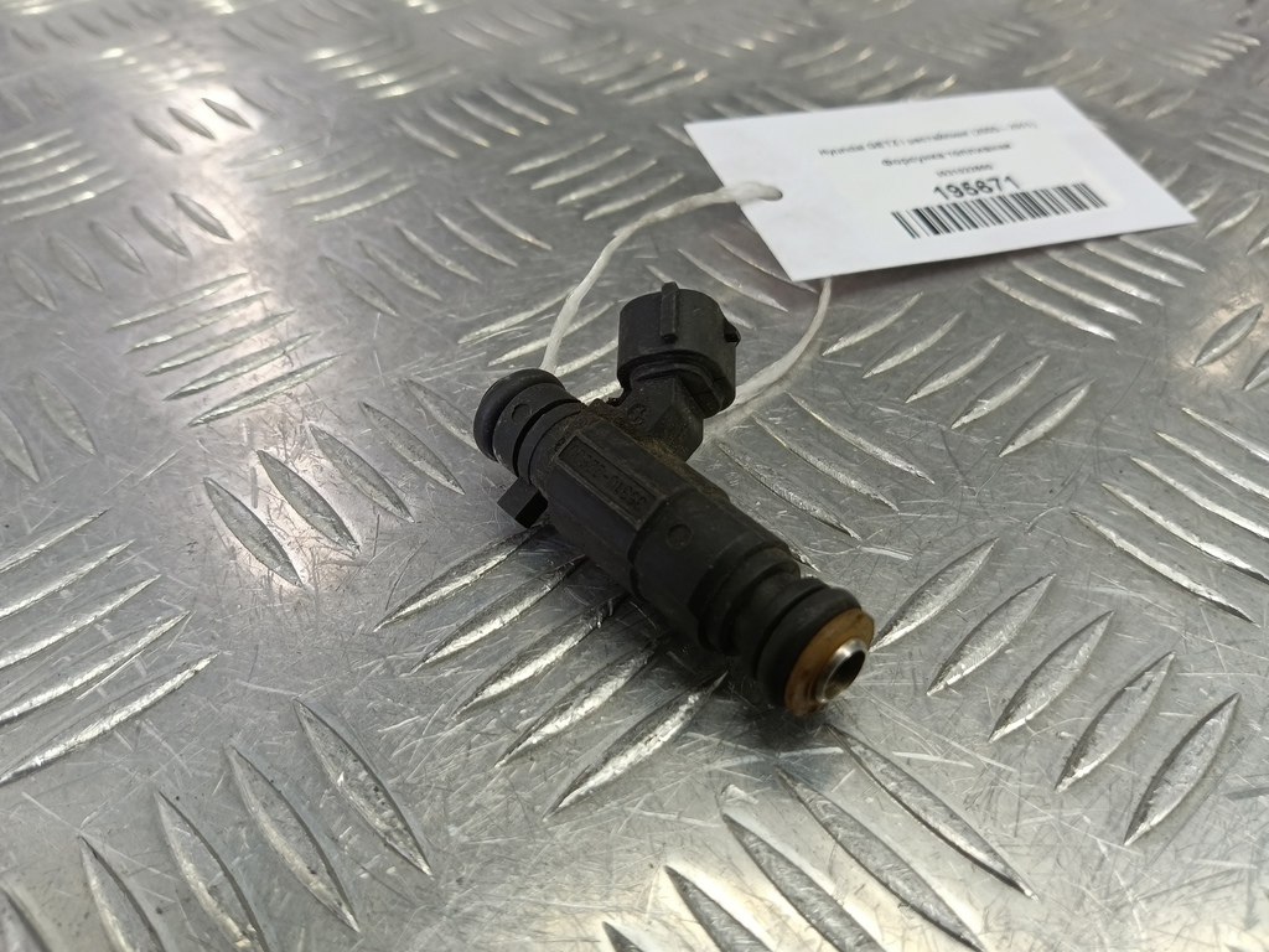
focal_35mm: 23
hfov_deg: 73.9
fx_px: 843
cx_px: 634
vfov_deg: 58.9
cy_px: 476
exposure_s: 1/50
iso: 116
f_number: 1.6
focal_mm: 4.11
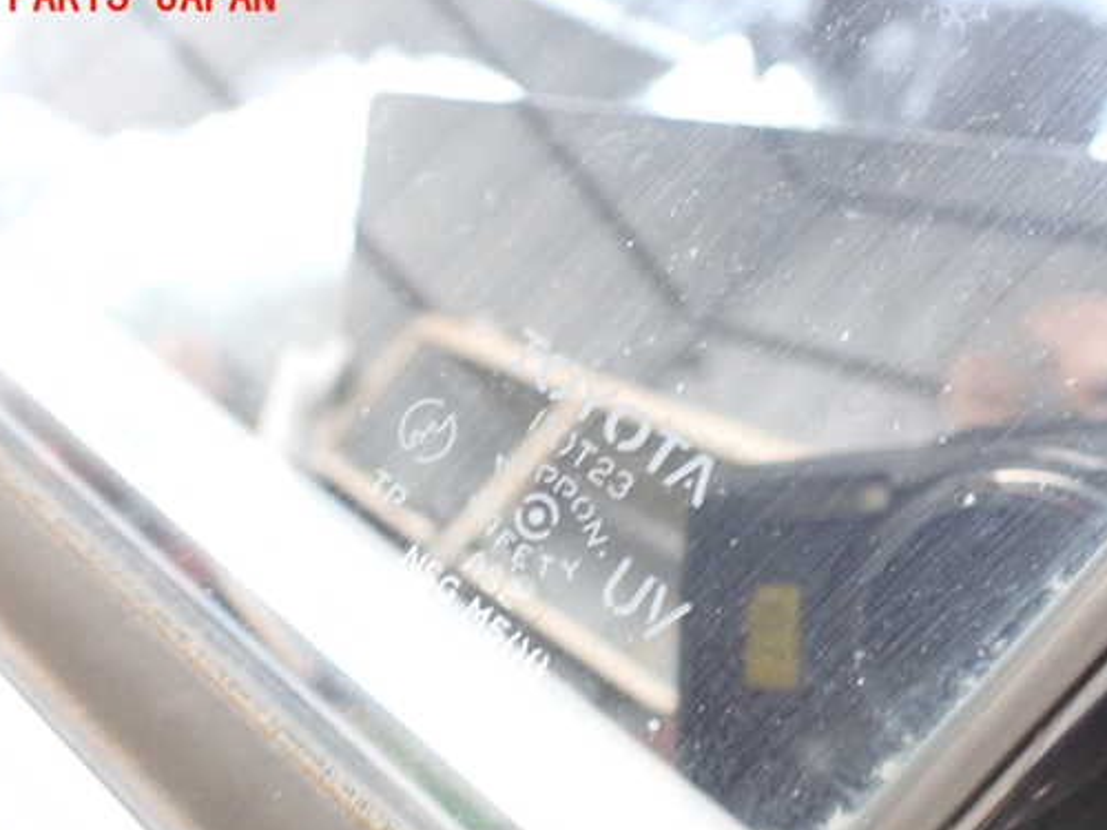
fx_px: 1151
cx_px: 538
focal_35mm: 36
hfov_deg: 51.3
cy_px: 467
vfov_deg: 39.6
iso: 1000
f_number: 2.3
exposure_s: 1/30
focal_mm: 5.4
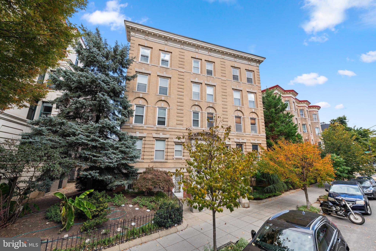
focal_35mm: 14
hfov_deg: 104.3
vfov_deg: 81.2
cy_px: 126
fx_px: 146
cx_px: 188
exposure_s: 1/100
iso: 320
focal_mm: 14
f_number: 10
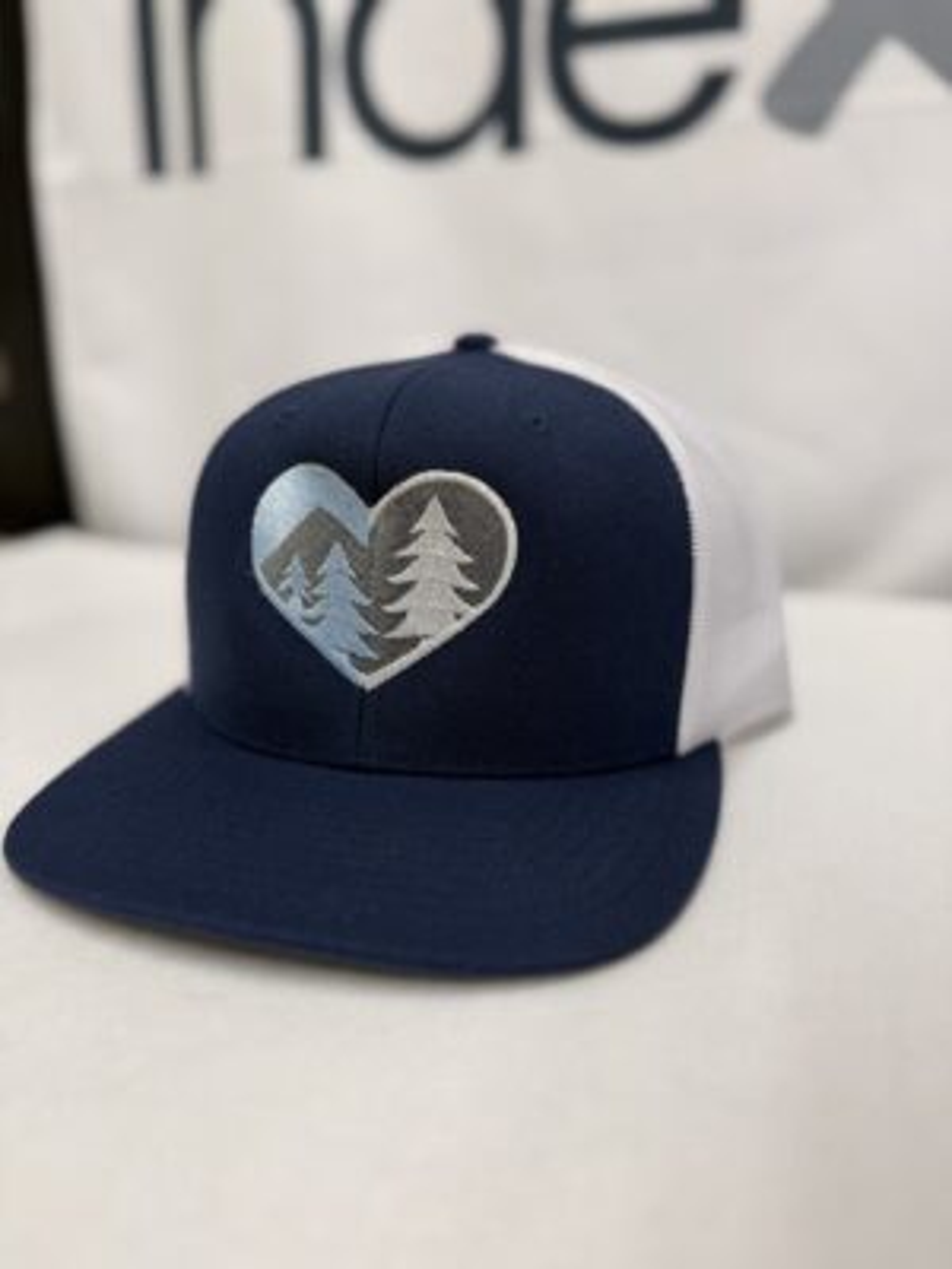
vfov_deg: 71.6
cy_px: 634
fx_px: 880
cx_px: 476
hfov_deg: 56.8
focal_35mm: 24
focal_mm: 6.76
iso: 125
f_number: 1.78
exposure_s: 1/120
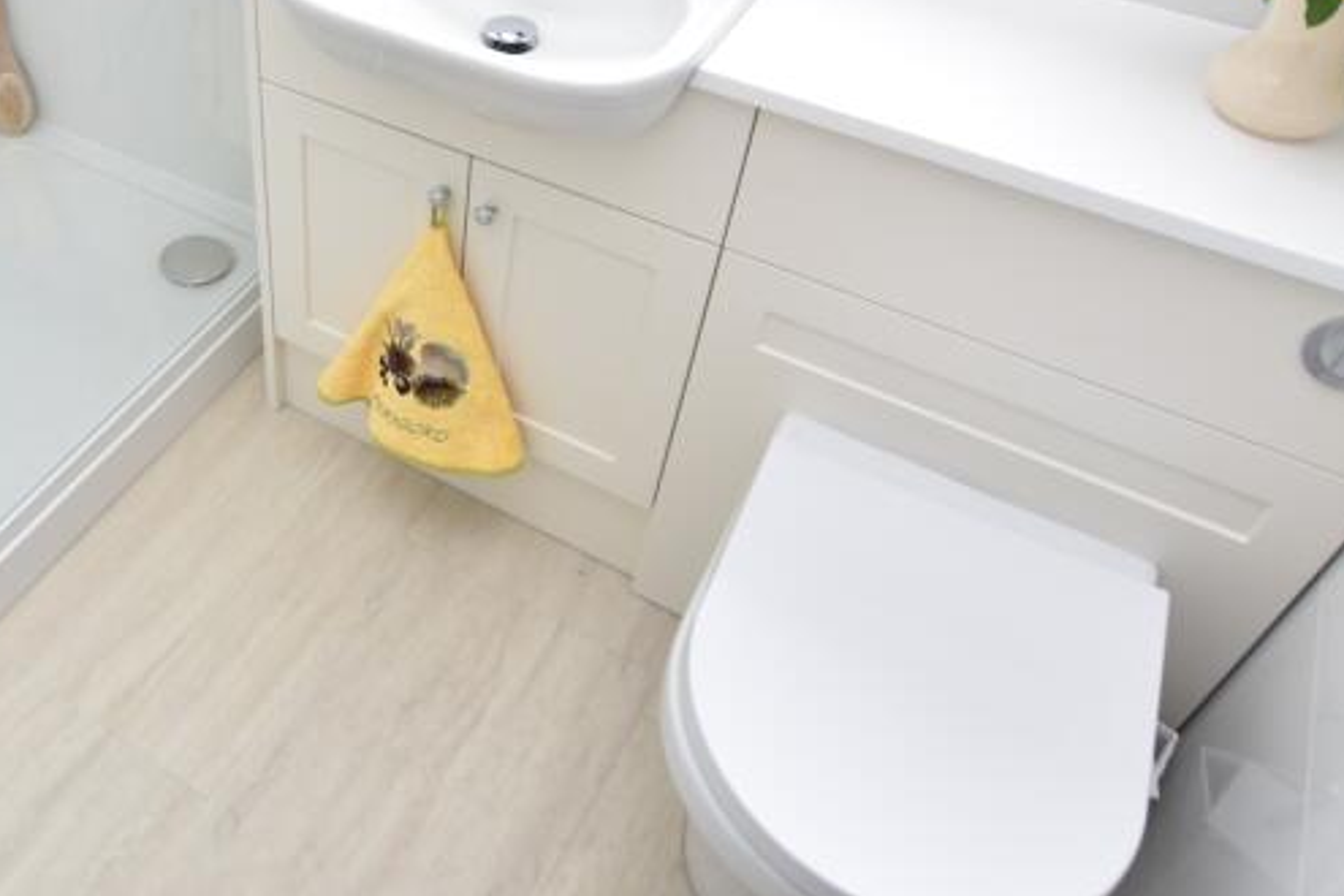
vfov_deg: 41.3
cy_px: 240
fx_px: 1157
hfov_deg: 56.9
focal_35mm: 31
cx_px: 318
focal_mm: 10
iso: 110
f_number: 3.5
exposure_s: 1/15
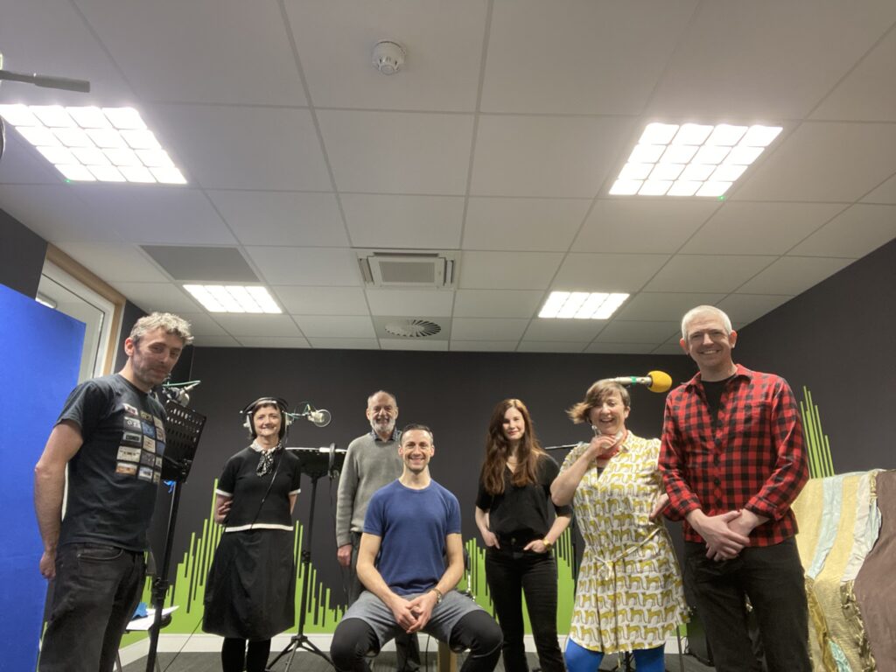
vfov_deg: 58.9
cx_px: 448
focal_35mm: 23
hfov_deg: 73.9
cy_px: 336
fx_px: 595
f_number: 2.2
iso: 320
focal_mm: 2.71
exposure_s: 1/33
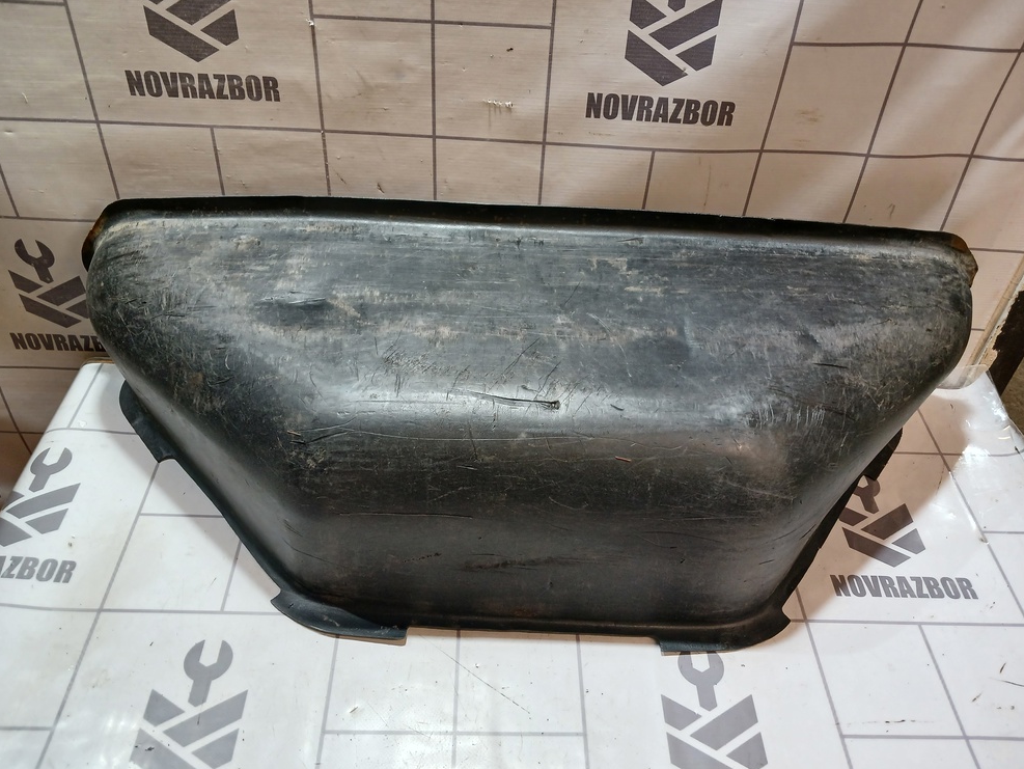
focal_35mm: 28
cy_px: 381
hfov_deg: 63.4
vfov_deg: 49.8
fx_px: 829
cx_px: 510
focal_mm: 4
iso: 125
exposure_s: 1/50
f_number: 1.8
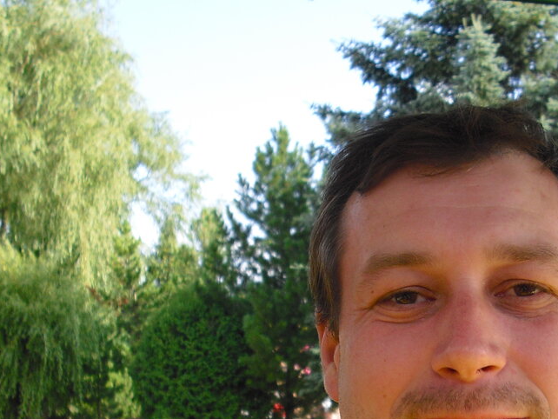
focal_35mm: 71
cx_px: 446
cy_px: 356
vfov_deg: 20.4
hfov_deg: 26.9
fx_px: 1145
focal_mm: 6.2
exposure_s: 1/80
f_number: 5.6
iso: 100
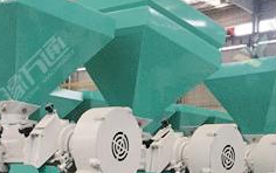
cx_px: 134
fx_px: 587
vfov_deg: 16.5
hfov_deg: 26.4
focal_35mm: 78
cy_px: 167
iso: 250
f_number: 2.2
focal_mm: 4.15
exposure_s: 1/33
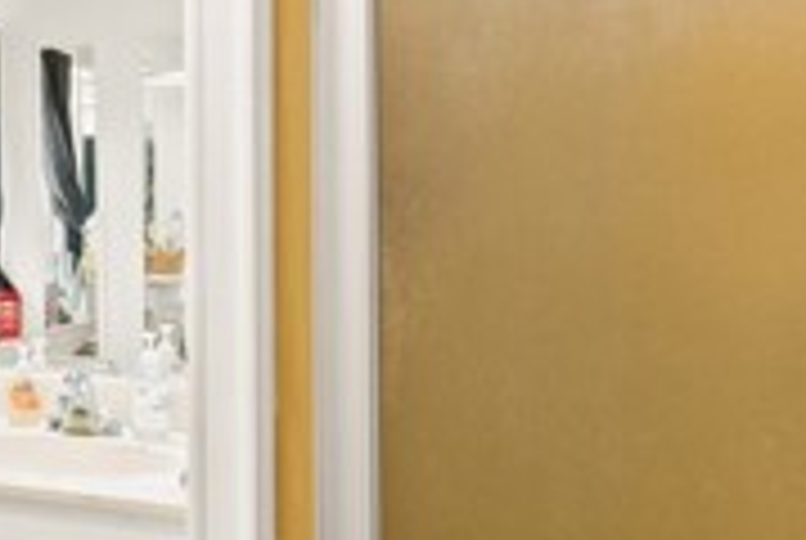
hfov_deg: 31.6
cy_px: 205
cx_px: -207
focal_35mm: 50
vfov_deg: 27.0
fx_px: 1121
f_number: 8
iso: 2500
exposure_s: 1/10
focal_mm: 14
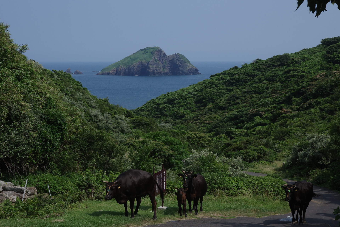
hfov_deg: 28.5
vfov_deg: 19.2
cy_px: 114
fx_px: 671
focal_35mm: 71
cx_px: 170
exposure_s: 1/400
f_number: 8
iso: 100
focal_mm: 26
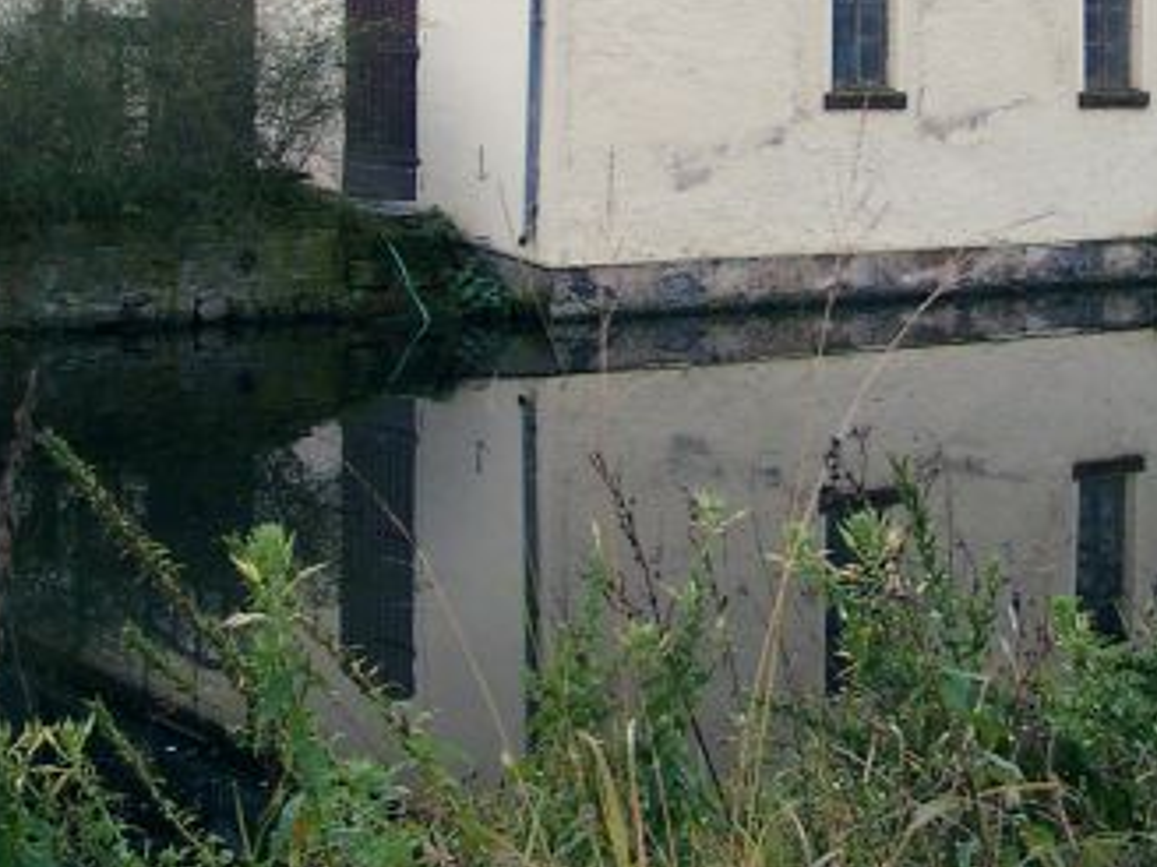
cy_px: -39
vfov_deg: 17.3
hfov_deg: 23.5
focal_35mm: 83
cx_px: 744
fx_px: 2774
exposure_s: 1/32
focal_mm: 7.13
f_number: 2
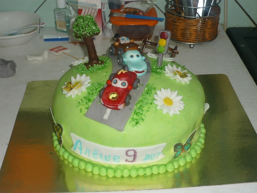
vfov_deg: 30.9
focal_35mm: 47
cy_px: 96
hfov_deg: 40.4
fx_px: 349
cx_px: 128
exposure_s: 1/40
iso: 100
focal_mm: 7.8
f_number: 3.1
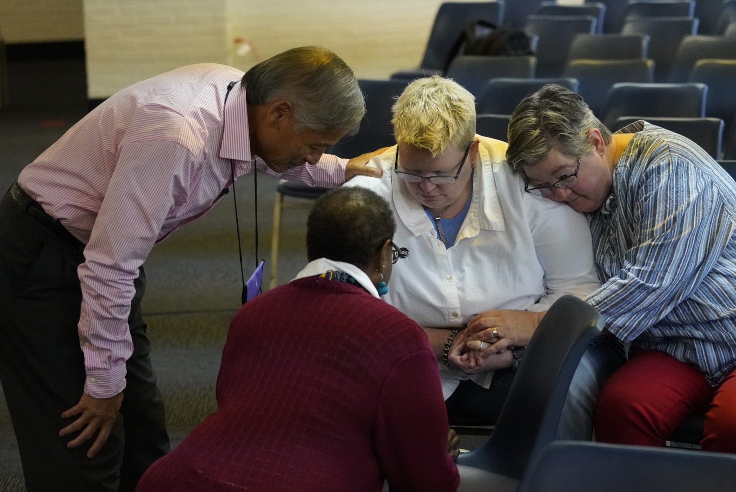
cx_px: 368
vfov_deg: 10.3
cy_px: 246
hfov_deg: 15.4
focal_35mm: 133
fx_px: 2721
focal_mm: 89
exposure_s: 1/320
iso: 8000
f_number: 4
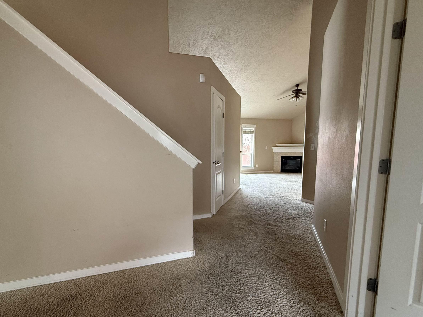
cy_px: 175
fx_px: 220
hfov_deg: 87.0
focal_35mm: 18
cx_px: 176
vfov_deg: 71.4
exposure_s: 1/94
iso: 400
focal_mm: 2.22
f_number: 2.2
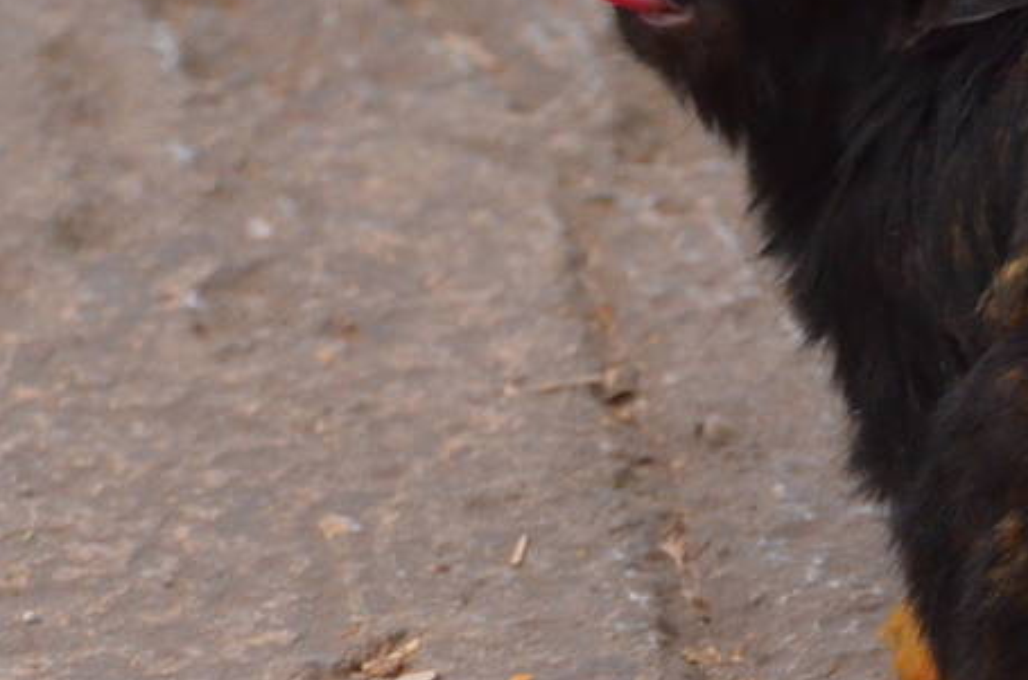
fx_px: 27795
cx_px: 1227
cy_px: 276
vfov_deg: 1.4
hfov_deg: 2.1
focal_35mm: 976
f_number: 5
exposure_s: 1/200
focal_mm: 185
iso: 3200
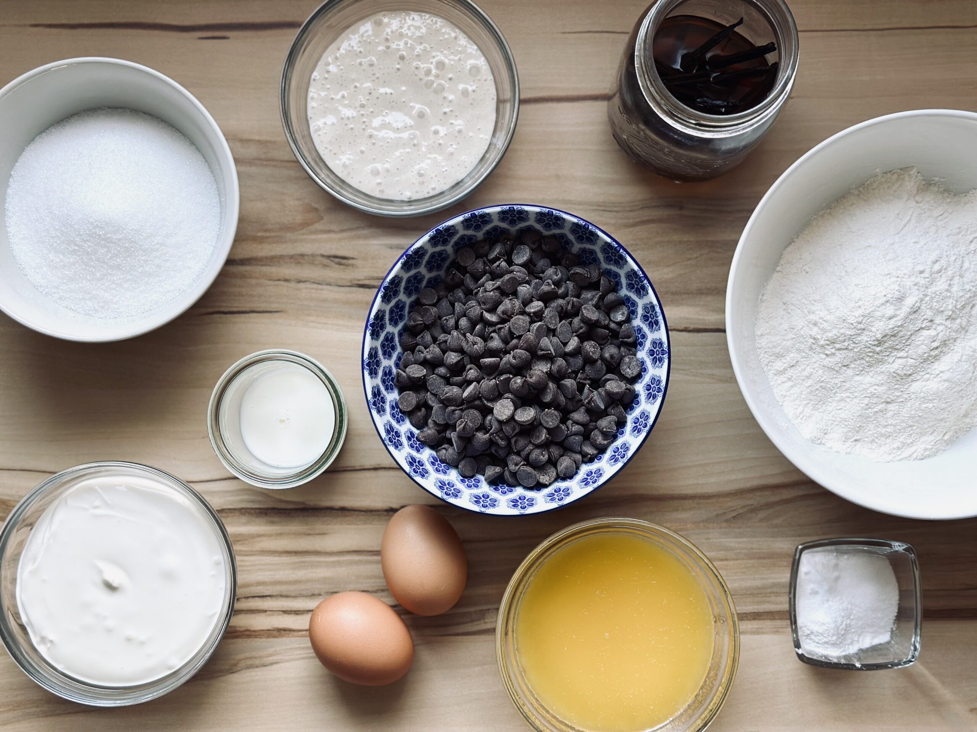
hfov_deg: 39.7
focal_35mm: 48
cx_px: 488
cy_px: 366
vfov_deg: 30.3
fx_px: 1355
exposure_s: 1/62
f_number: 1.78
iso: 125
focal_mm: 6.86
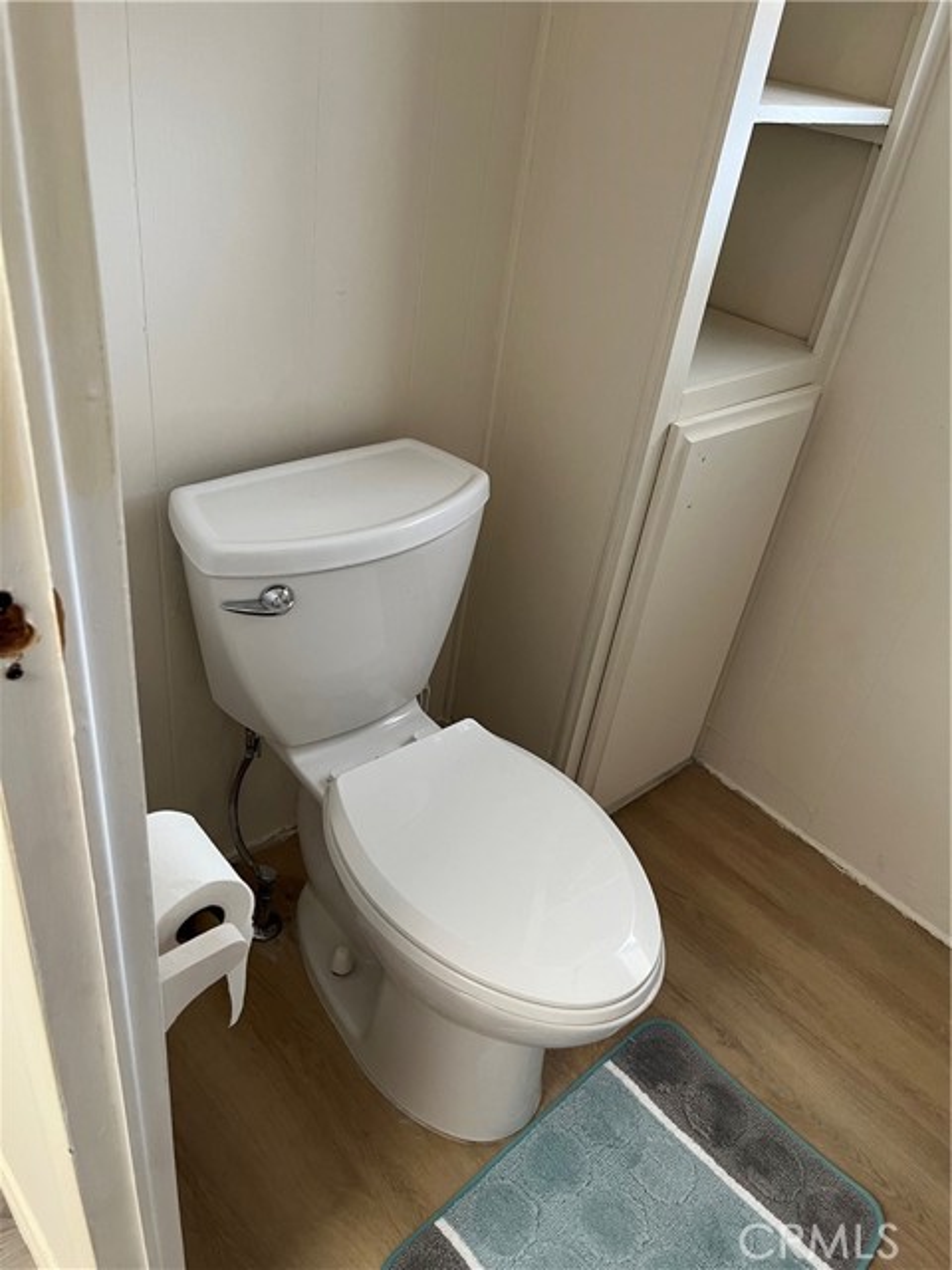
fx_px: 953
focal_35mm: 26
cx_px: 476
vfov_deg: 67.3
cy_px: 635
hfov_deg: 53.1
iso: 160
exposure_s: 1/60
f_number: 1.6
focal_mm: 5.1
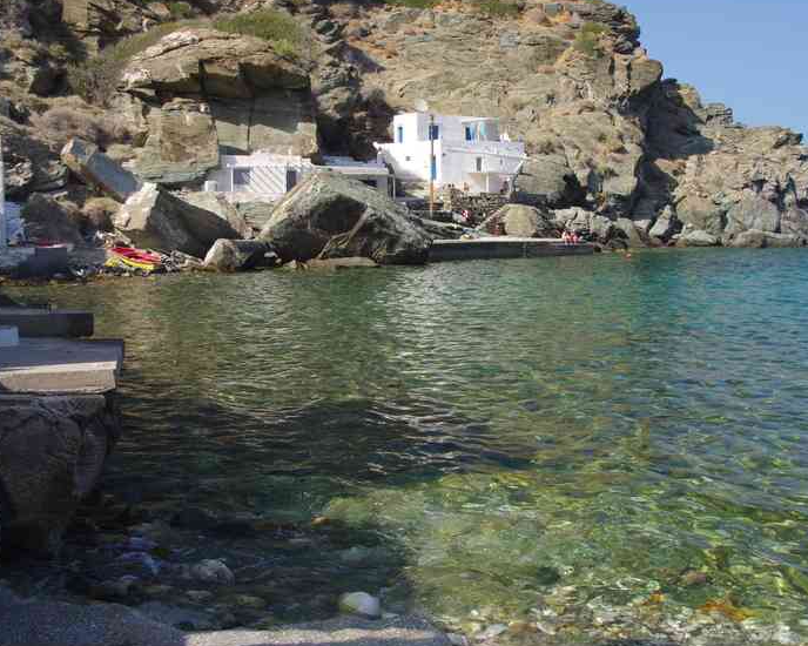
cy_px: 319
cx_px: 466
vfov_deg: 33.4
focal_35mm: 45
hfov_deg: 41.1
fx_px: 1076
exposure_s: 1/60
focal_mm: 21.9
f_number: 11
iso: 200
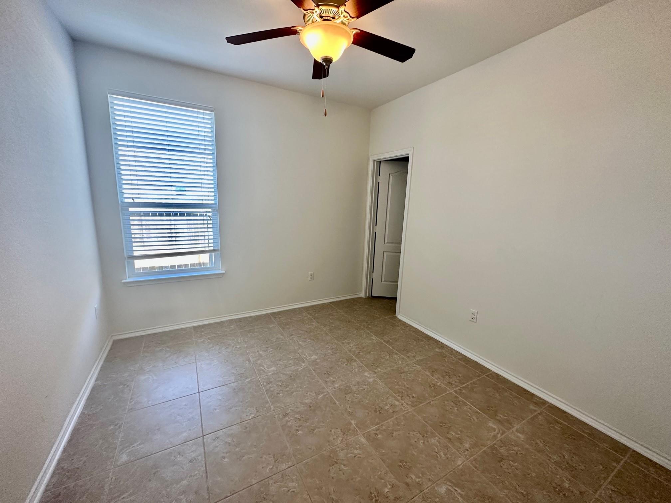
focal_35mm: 14
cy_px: 252
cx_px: 336
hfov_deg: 102.1
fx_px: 271
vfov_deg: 85.7
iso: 160
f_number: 2.2
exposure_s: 1/60
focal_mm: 2.22
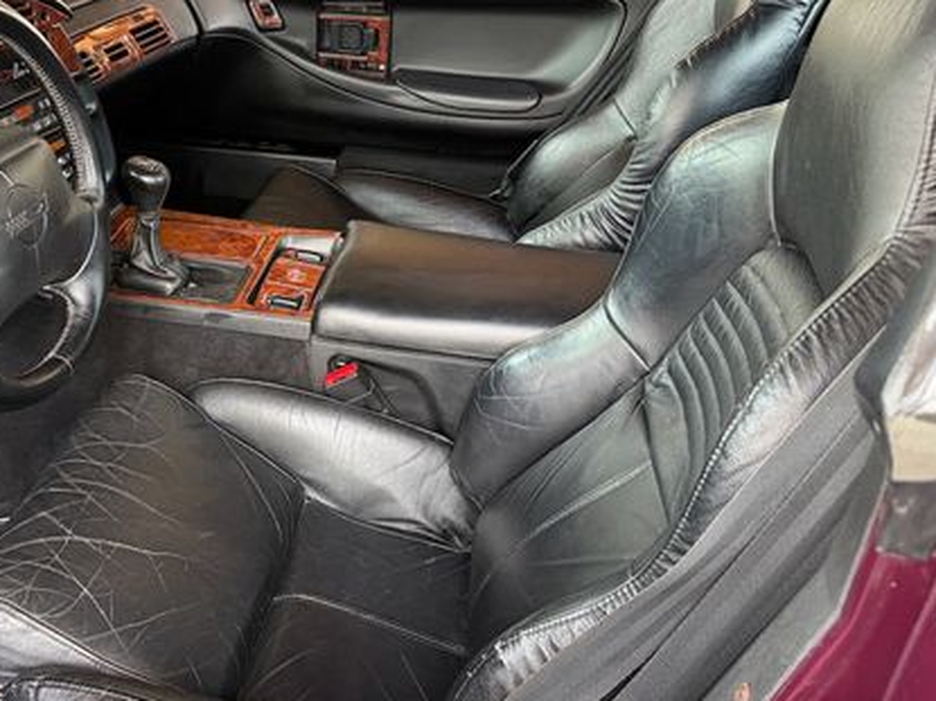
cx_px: 291
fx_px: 1000
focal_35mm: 37
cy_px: 286
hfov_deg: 49.0
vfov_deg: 38.5
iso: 200
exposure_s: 1/111
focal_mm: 6.76
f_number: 1.78
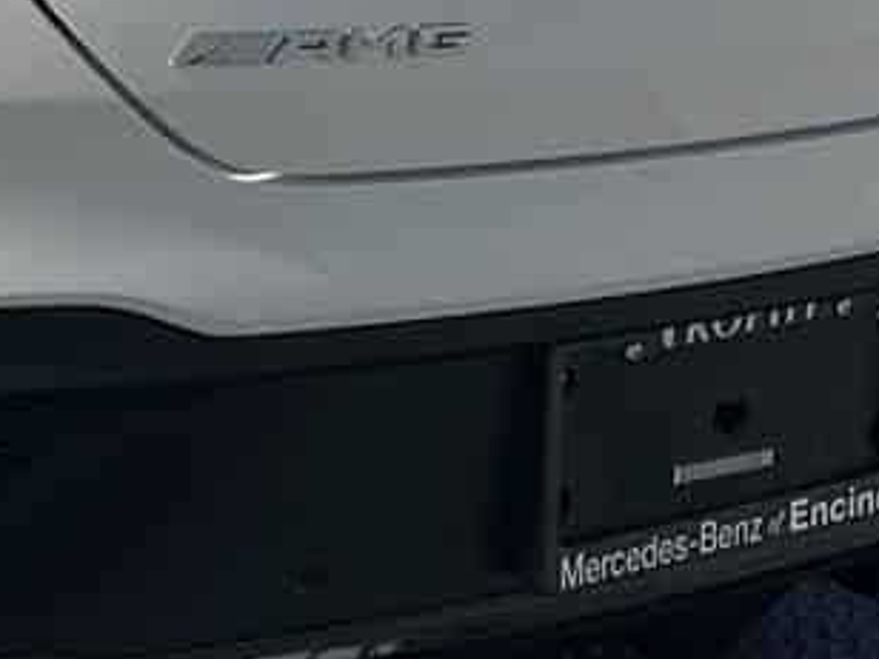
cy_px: -365
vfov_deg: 8.4
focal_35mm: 173
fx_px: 4393
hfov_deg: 11.0
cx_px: -471
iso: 50
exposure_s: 1/7353
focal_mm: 5.1
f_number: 1.6
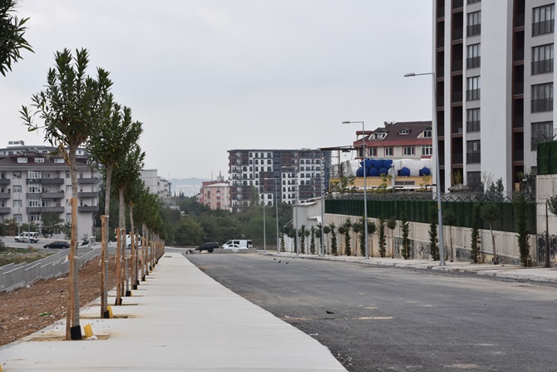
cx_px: 278
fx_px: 1509
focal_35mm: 98
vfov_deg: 14.0
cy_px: 186
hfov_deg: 20.9
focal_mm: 65
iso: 450
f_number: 8
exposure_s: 1/500
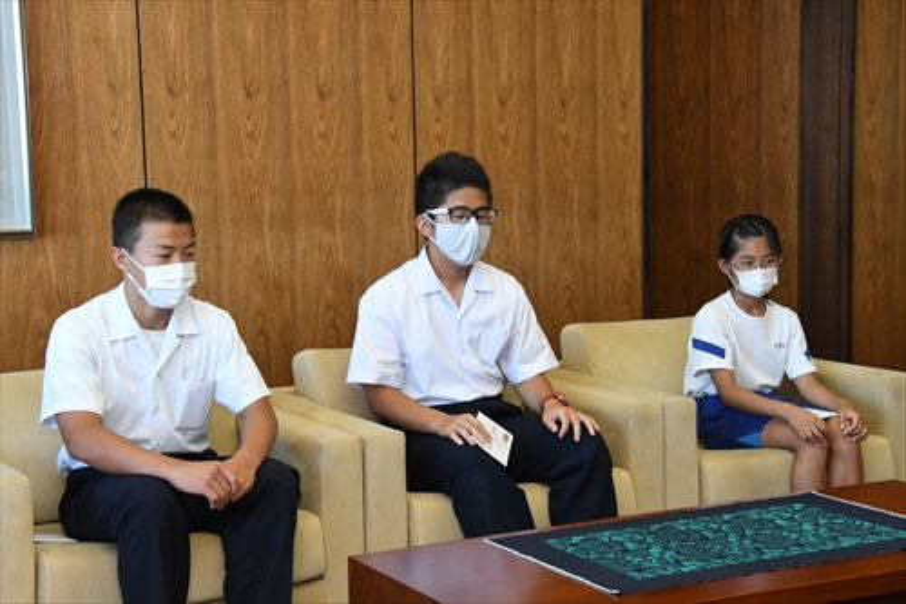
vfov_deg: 20.6
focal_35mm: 66
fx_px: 1660
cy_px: 302
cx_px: 453
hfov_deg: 30.5
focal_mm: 44
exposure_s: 1/160
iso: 1600
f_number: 7.1
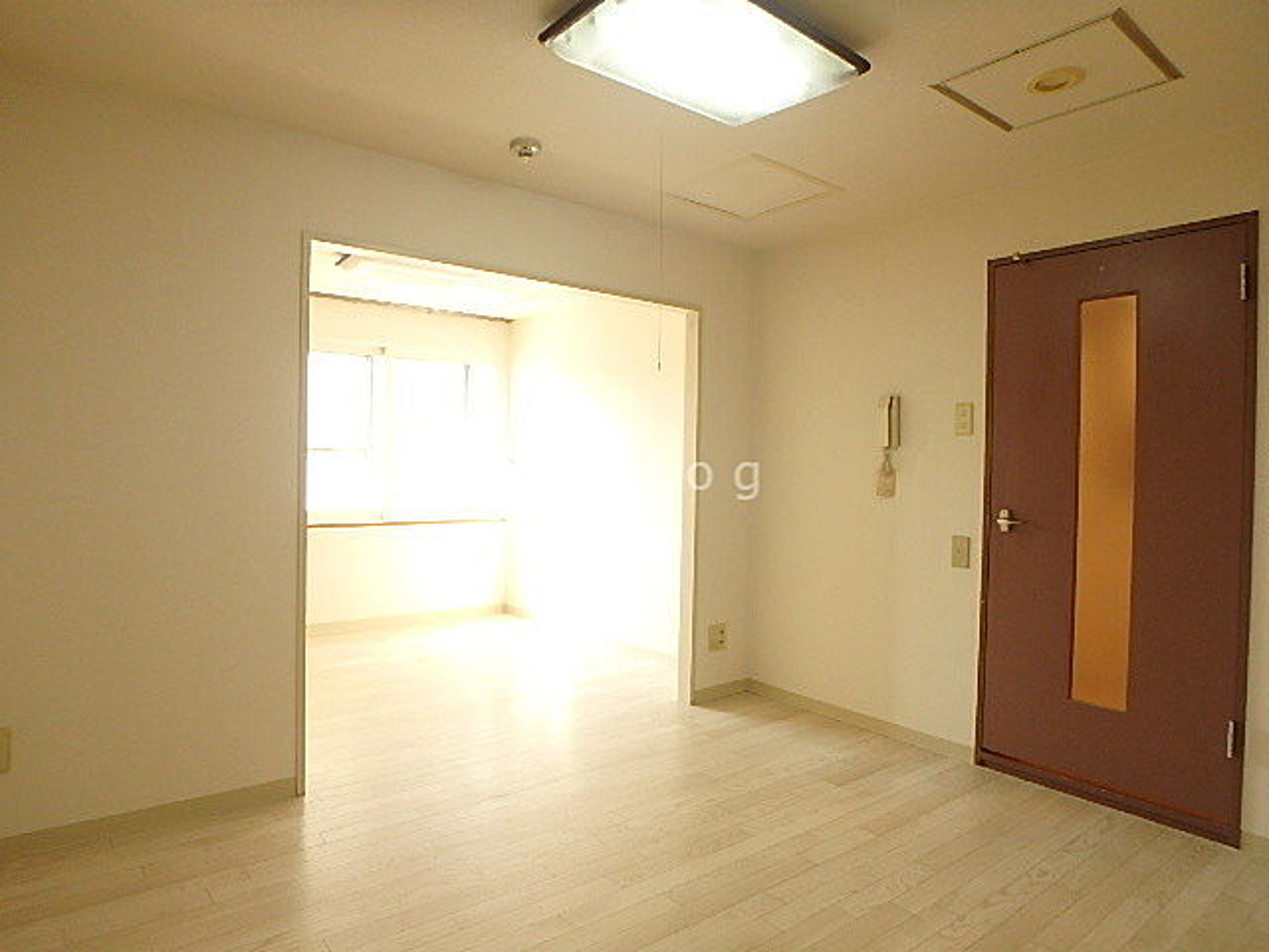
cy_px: 476
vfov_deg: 63.4
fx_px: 770
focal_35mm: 21
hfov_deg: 79.0
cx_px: 634
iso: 200
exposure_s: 1/30
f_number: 3.5
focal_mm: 3.7
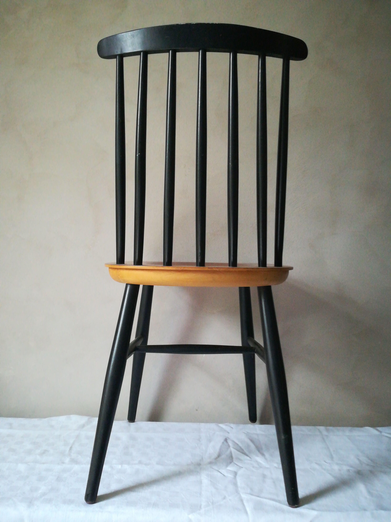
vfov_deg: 67.3
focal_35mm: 26
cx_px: 196
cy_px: 261
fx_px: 392
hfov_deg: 53.1
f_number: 2.2
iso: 500
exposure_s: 1/25
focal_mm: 3.83
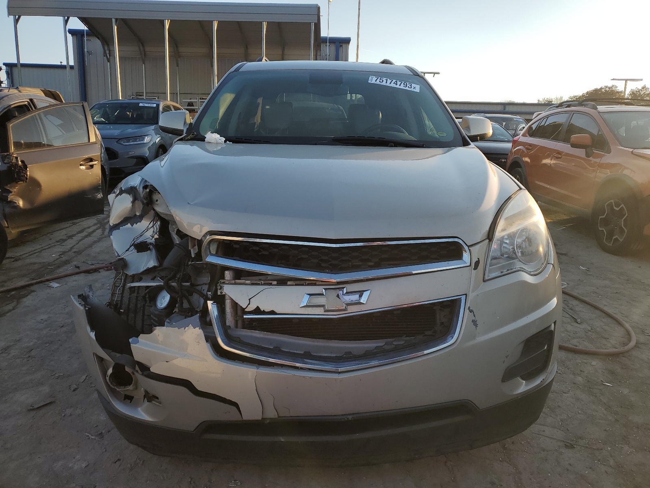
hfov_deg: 67.3
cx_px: 325
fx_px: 488
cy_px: 244
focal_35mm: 26
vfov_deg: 53.1
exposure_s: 1/1250
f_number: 1.5
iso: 50
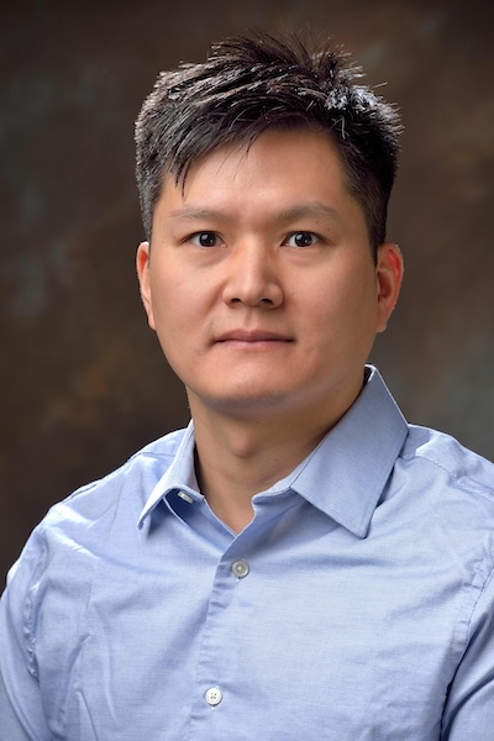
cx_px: 247
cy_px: 370
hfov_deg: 4.6
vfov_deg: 6.9
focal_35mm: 300
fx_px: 6175
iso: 100
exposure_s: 1/125
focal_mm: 300
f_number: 11
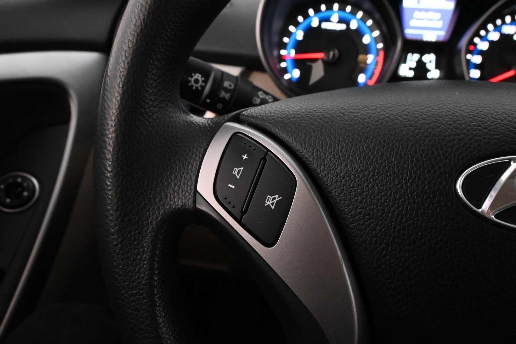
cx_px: 258
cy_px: 172
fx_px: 430
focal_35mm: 30
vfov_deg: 43.6
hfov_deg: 61.9
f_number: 7.1
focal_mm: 20
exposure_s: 1/30
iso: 7200
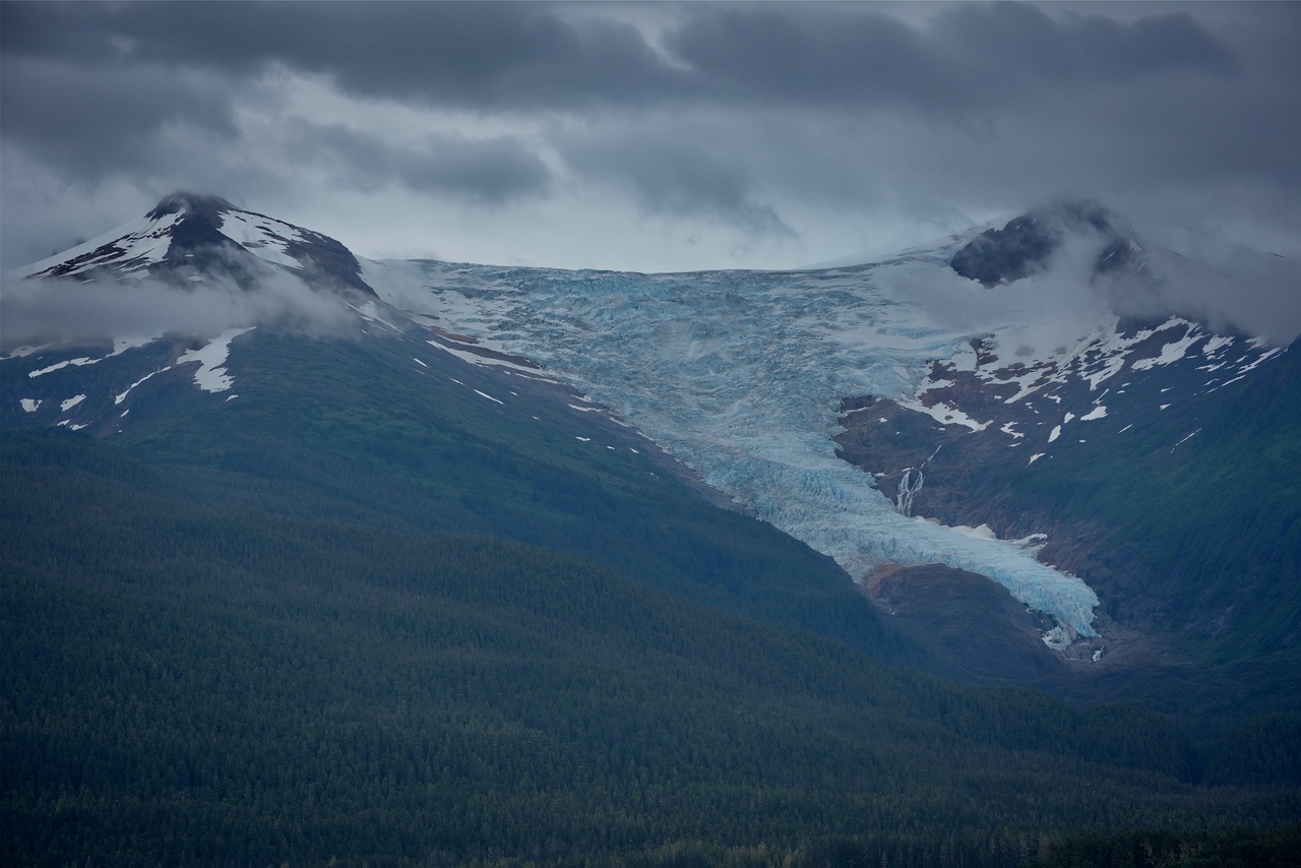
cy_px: 434
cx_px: 650
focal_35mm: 112
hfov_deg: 18.3
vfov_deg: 12.2
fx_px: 4048
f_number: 9
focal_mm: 112
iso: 100
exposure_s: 1/320
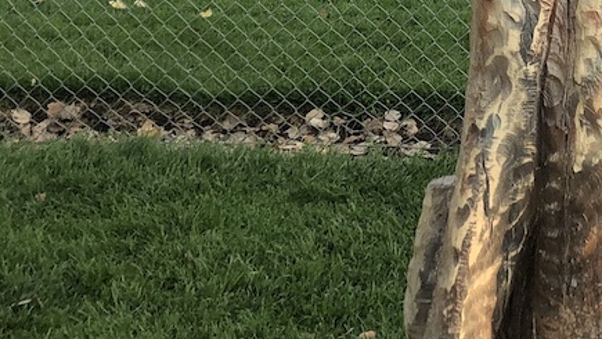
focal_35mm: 101
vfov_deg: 11.4
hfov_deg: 20.0
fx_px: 1613
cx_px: 700
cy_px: -188
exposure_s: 1/941
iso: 20
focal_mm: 3.99
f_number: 1.8
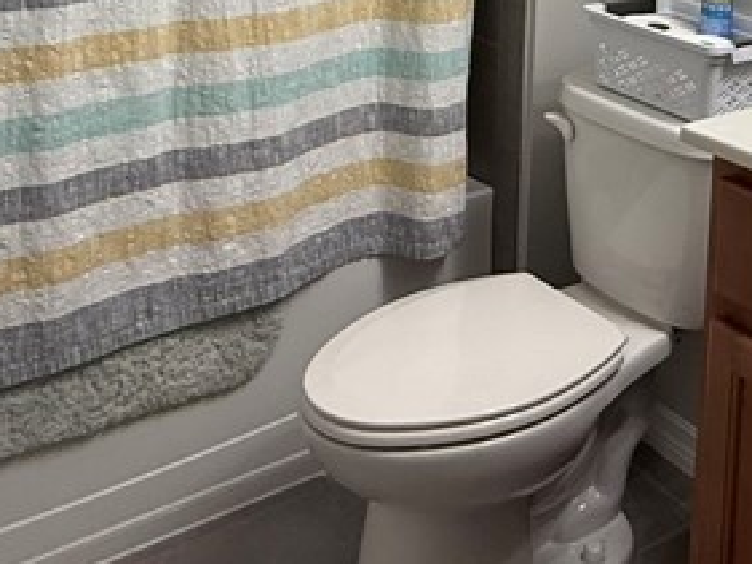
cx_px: 618
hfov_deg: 36.0
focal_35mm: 51
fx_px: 1108
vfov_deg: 25.6
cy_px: -118
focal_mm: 2.22
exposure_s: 1/120
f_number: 2.2
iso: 200
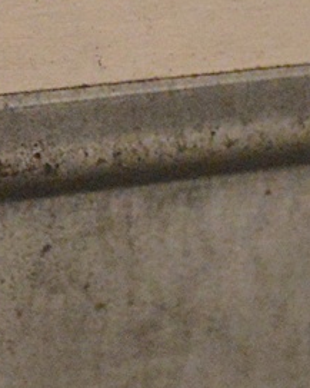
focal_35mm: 395
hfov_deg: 3.9
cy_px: -229
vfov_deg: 4.9
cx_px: 61
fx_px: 4528
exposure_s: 1/50
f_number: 4.8
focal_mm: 38
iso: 3200
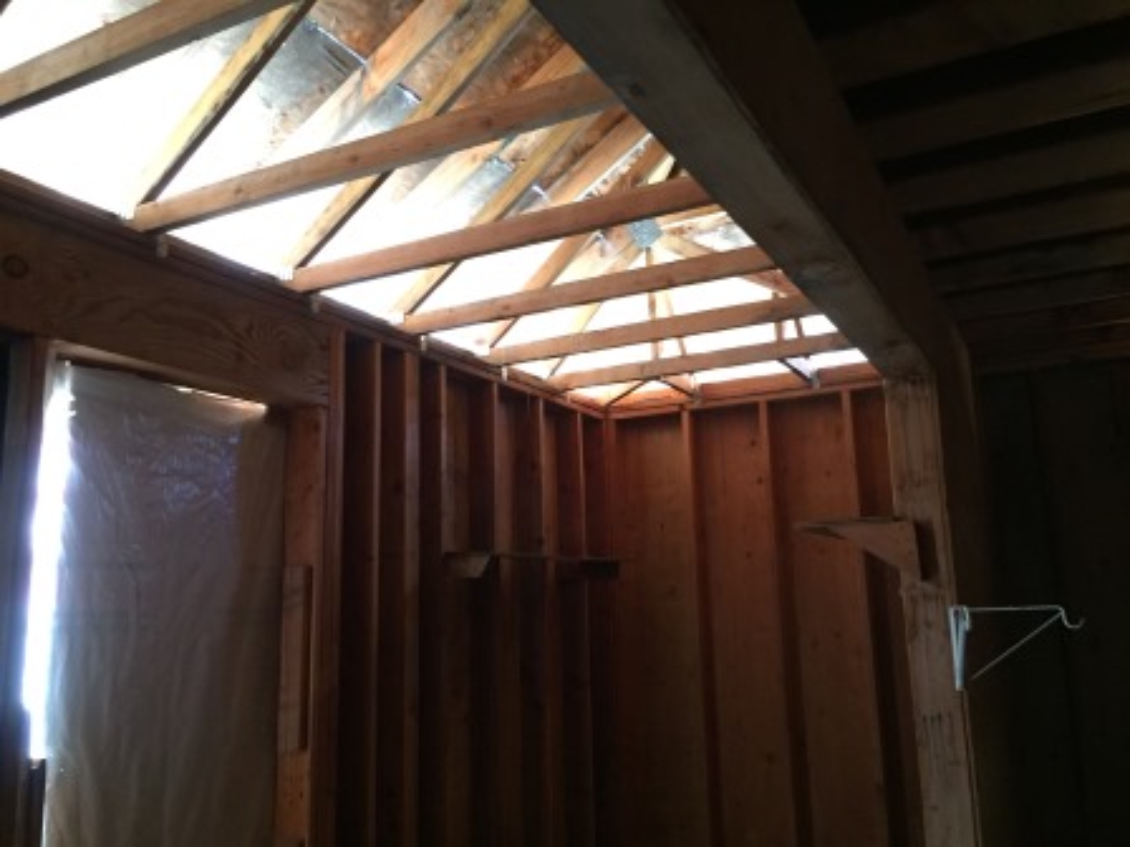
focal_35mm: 29
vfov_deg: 48.2
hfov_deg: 61.7
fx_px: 947
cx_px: 565
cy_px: 424
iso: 250
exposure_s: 1/20
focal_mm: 4.15
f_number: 2.2
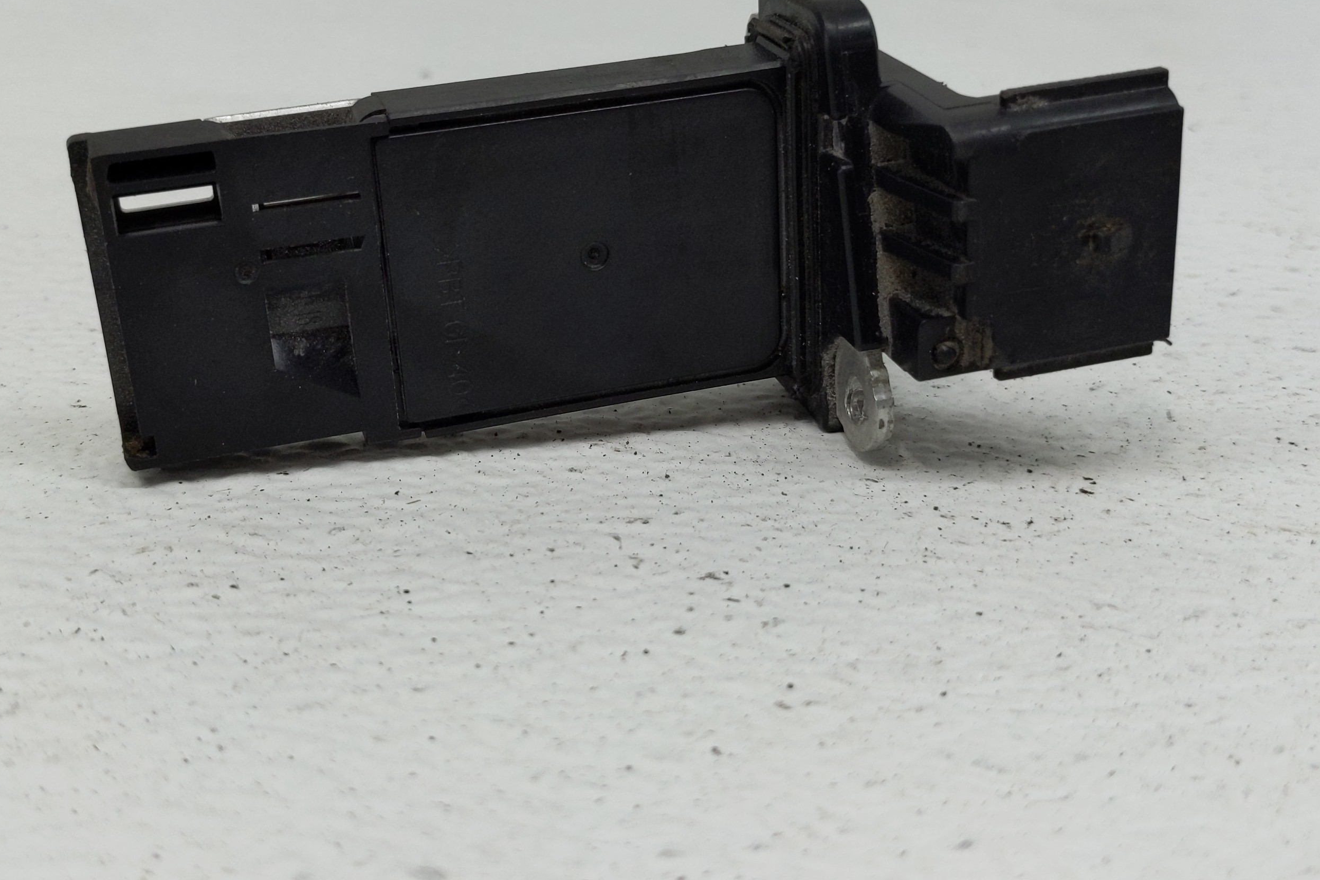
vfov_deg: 31.7
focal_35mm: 42
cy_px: 301
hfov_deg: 46.4
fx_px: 1540
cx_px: 610
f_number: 1.73
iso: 66
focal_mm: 4.38
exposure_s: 1/120
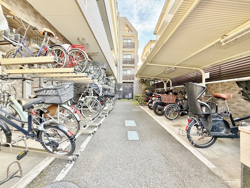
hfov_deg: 102.0
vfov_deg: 85.7
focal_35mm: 14
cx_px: 125
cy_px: 94
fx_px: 101
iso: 80
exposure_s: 1/99
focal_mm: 2.22
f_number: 2.2
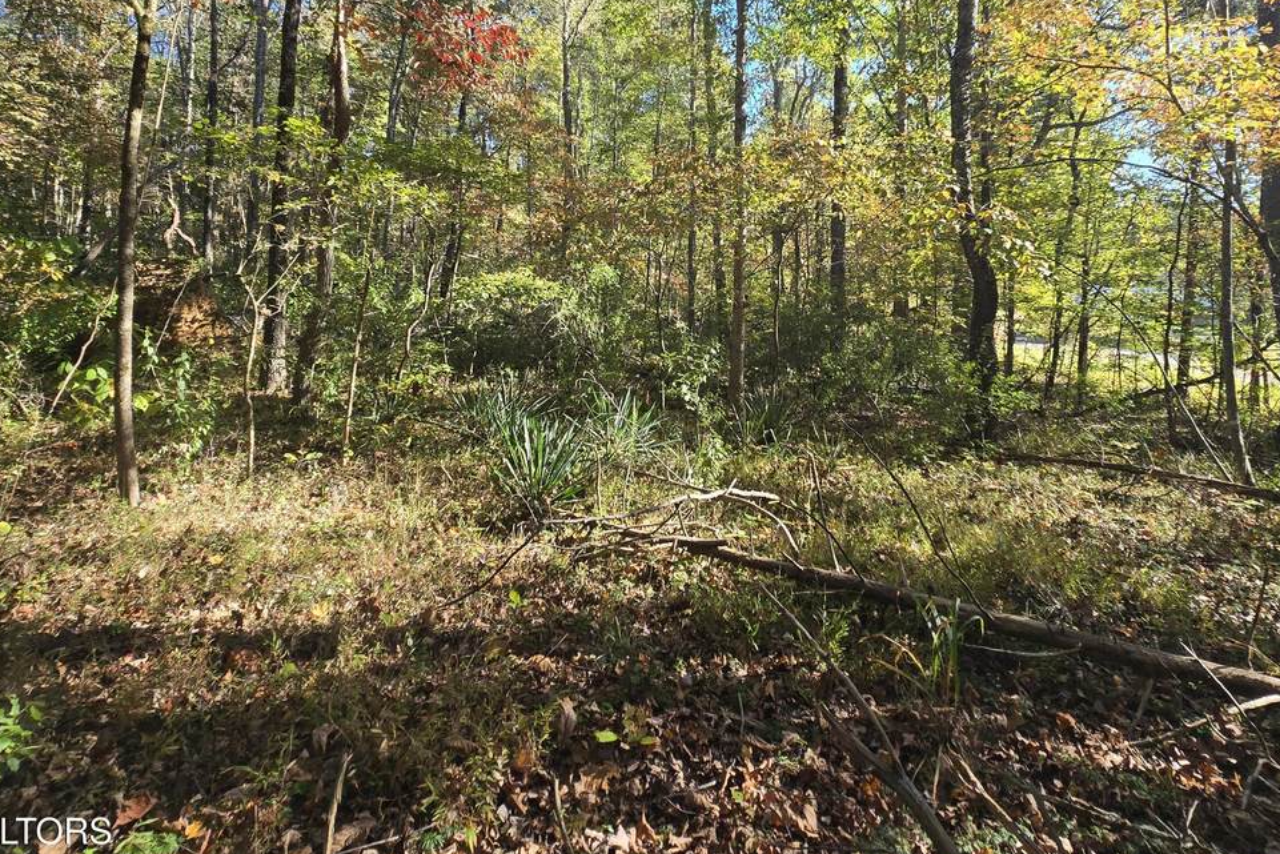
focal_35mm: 18
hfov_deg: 89.8
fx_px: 640
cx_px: 694
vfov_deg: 64.7
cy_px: 250
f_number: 2.2
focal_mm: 2.2
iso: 50
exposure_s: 1/315
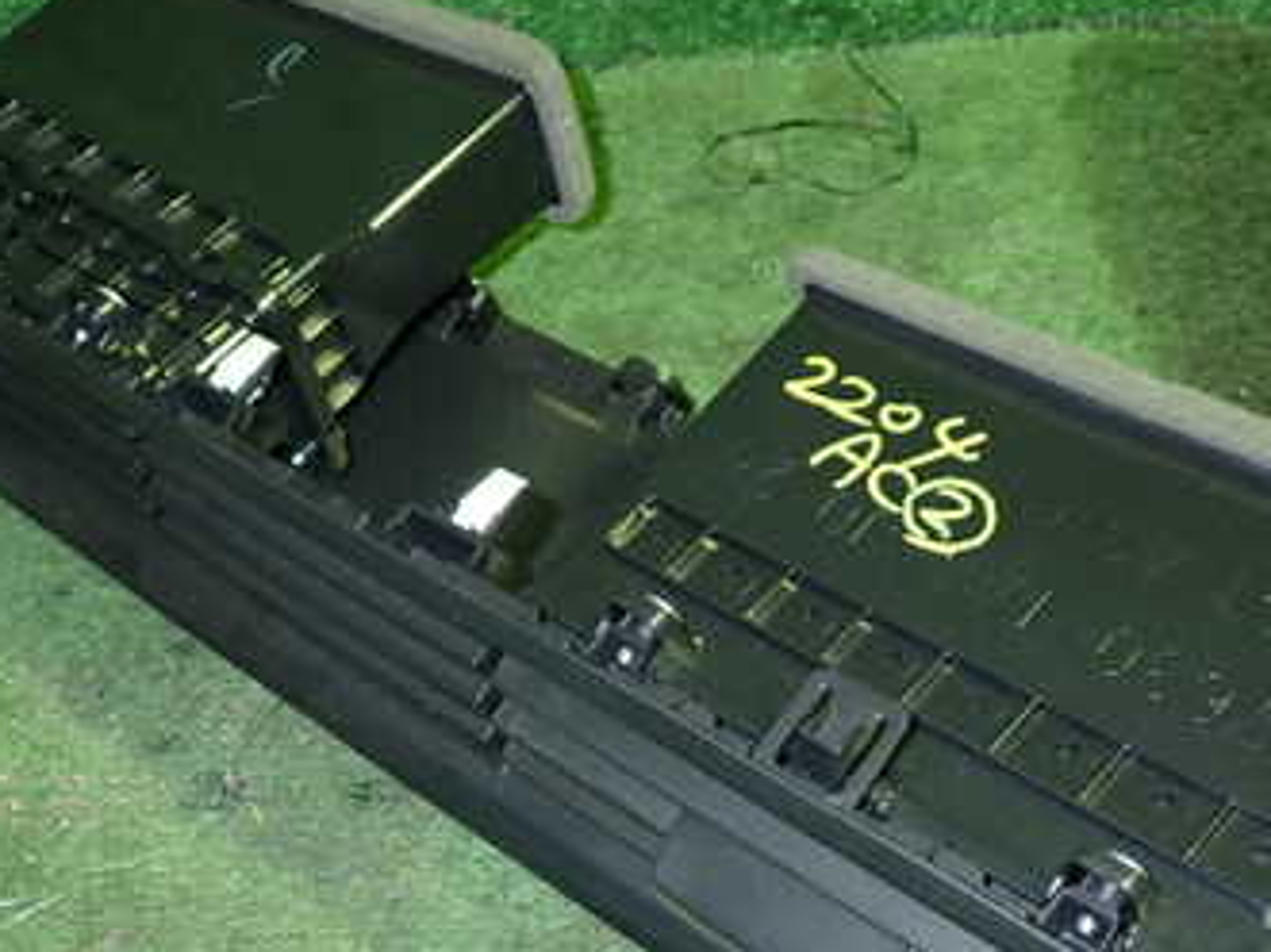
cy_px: 626
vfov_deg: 25.1
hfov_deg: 33.2
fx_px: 2129
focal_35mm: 58
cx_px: 580
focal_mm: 5.79
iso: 200
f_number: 2.4
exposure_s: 1/30
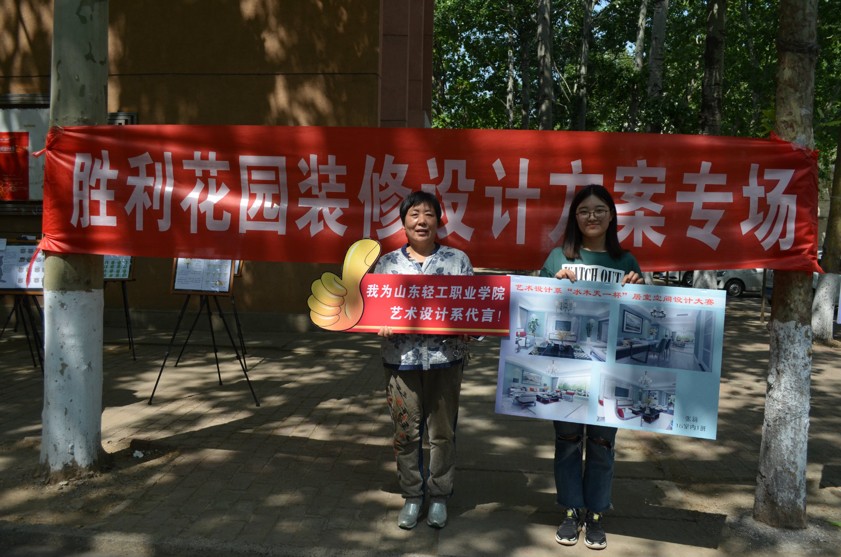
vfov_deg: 43.4
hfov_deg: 62.0
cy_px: 278
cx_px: 420
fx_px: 699
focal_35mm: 30
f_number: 6.3
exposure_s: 1/1600
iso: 400
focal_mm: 20
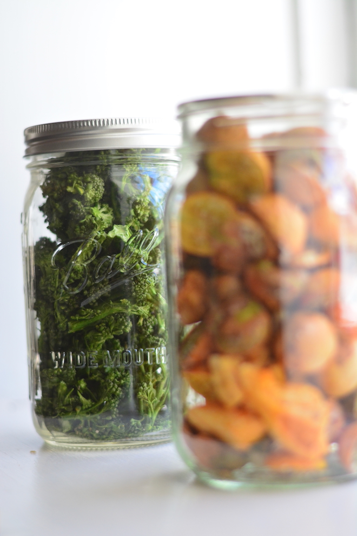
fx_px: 1116
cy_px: 268
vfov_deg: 27.0
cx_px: 178
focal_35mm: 75
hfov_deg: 18.2
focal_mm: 50
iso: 800
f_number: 2
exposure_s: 1/800
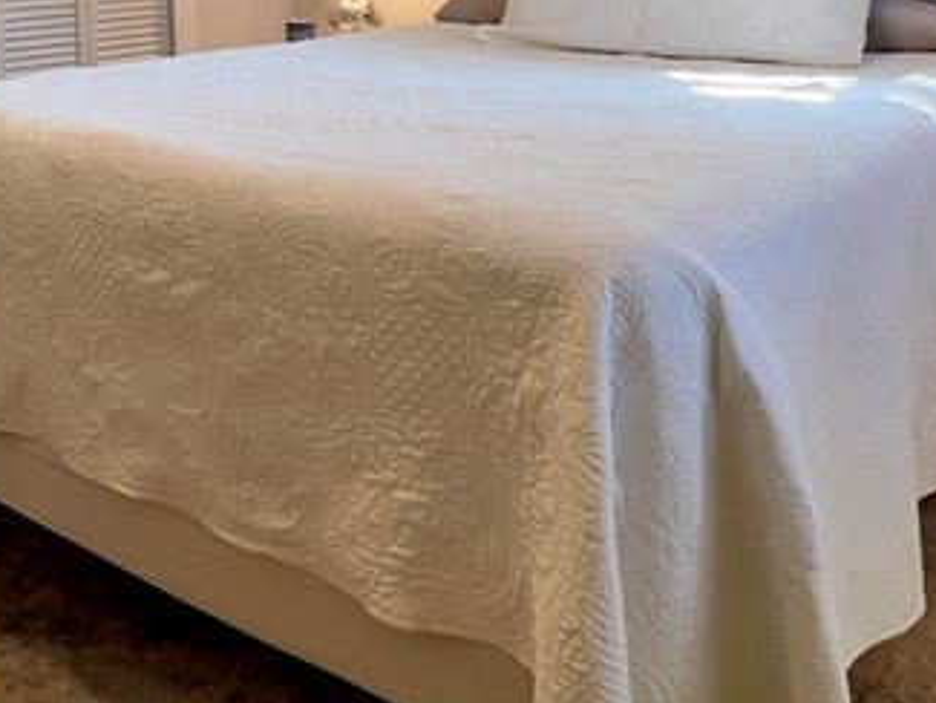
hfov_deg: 45.8
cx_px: 467
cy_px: 40
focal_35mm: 41
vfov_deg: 32.9
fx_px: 1109
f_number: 1.8
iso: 80
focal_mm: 1.57
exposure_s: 1/120
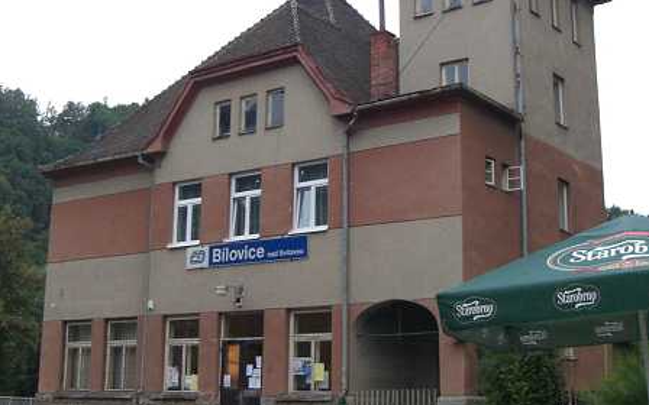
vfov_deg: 23.9
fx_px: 955
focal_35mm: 54
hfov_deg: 37.5
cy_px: 153
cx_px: 324
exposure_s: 1/80
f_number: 3.1
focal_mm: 6.3
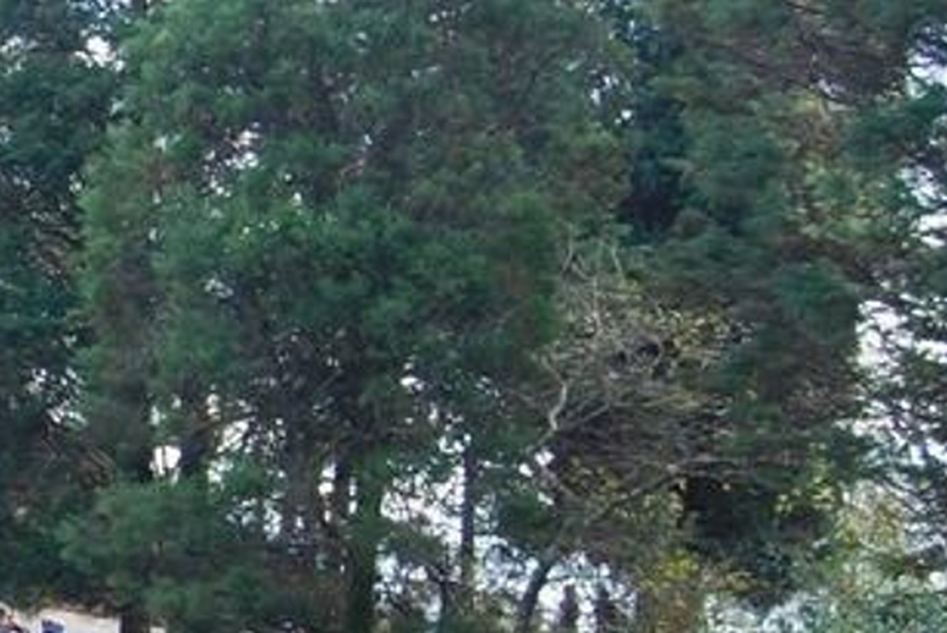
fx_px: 2370
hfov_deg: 19.1
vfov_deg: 15.0
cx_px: -574
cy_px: 611
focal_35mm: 90
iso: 200
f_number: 5
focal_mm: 18
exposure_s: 1/100
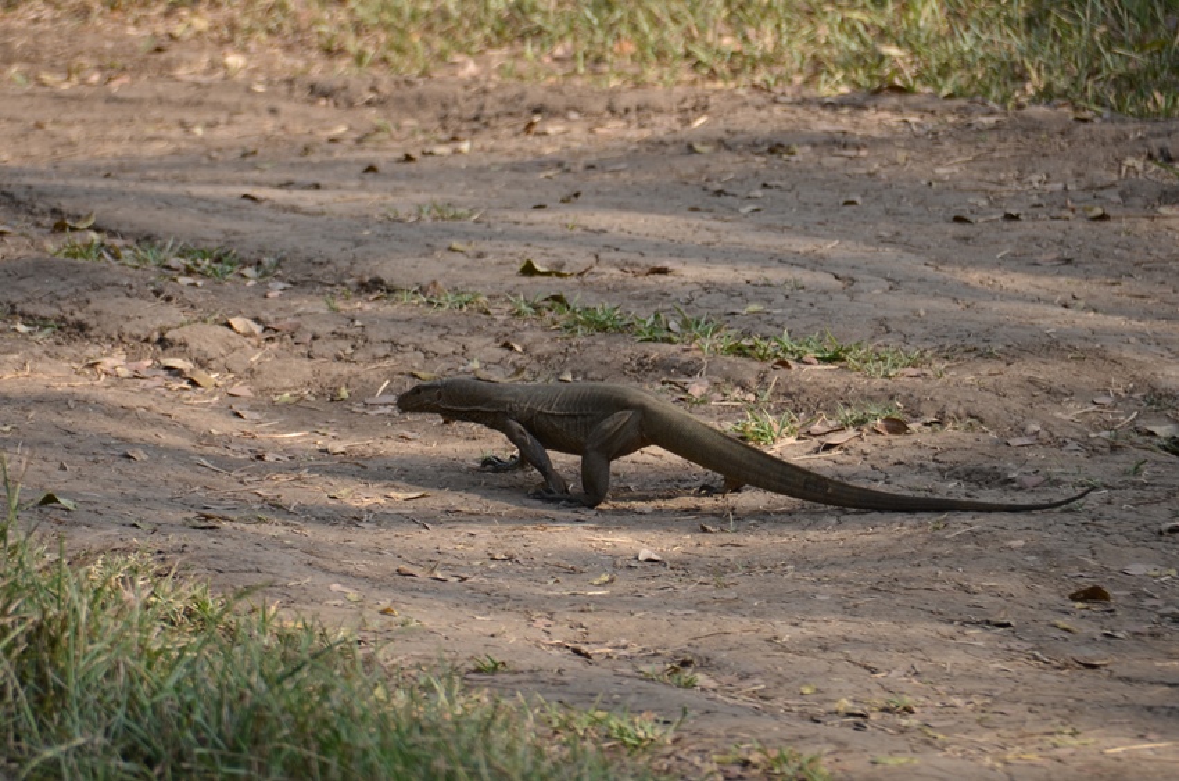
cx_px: 590
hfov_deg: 4.6
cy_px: 390
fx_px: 14707
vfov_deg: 3.0
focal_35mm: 450
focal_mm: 300
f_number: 5.6
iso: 100
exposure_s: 1/250
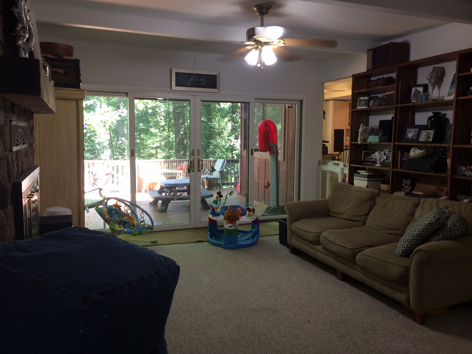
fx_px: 395
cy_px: 177
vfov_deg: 48.2
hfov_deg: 61.7
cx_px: 236
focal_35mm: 29
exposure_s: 1/30
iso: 64
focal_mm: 4.15
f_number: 2.2
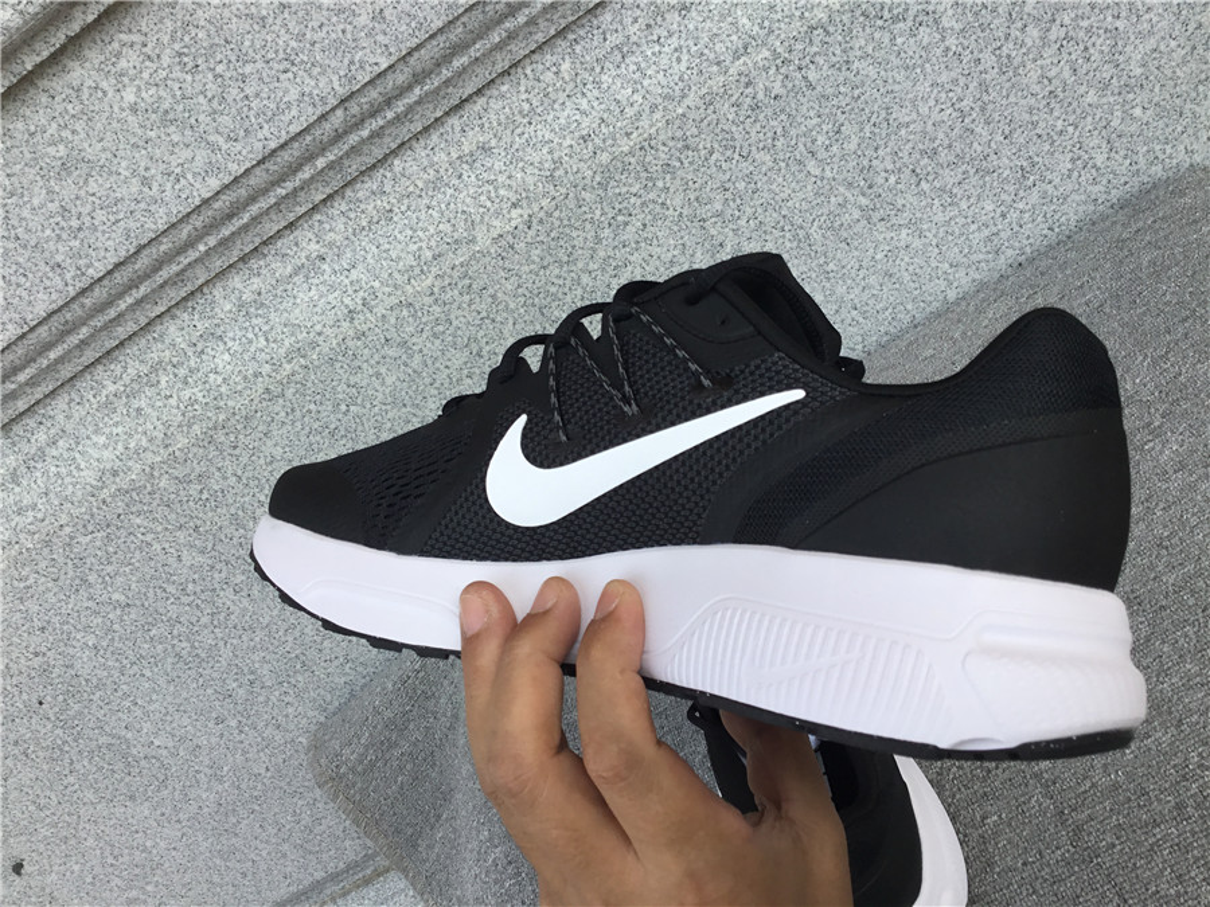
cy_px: 454
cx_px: 605
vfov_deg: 45.4
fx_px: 1084
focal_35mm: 31
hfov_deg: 58.4
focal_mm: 3.3
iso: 25
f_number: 2.4
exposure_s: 1/488
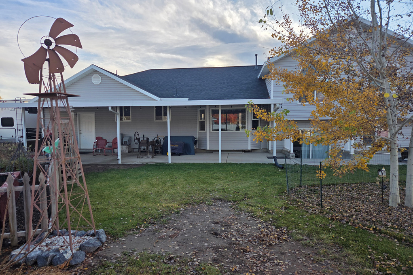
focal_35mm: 24
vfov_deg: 53.0
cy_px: 149
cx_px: 206
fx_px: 275
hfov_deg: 73.8
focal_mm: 5.4
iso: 80
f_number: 1.8
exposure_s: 1/1864
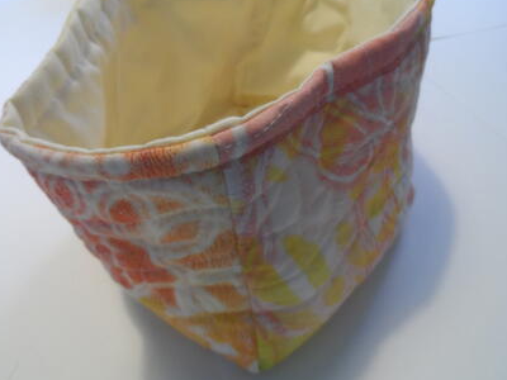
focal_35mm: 27
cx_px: 254
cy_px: 175
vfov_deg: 51.3
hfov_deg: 65.3
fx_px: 395
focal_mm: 4
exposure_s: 1/30
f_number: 3.2
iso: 400
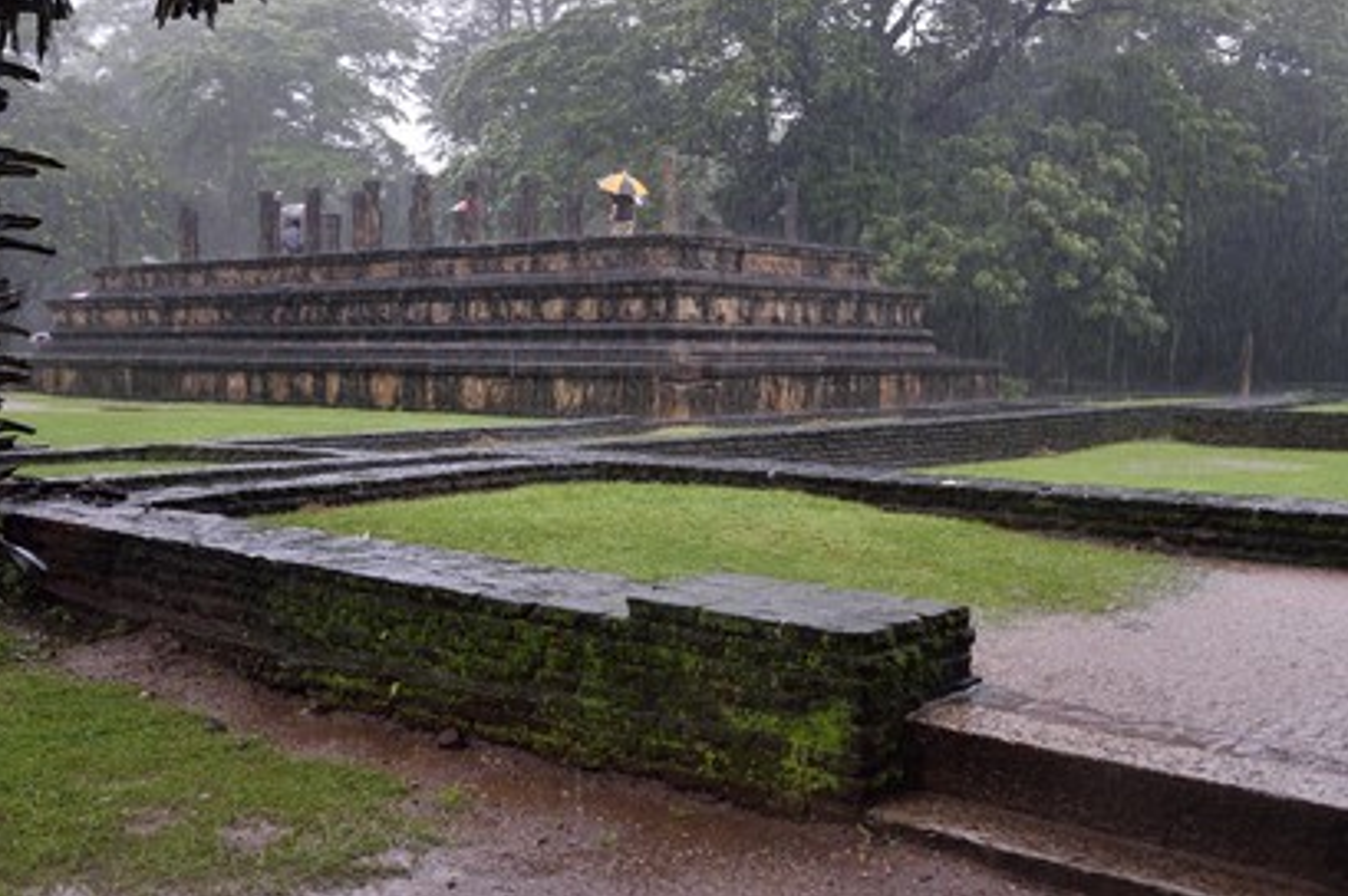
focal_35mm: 37
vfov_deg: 35.9
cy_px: 441
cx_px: 676
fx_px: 1384
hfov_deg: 51.9
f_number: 5
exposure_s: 1/100
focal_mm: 36
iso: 800
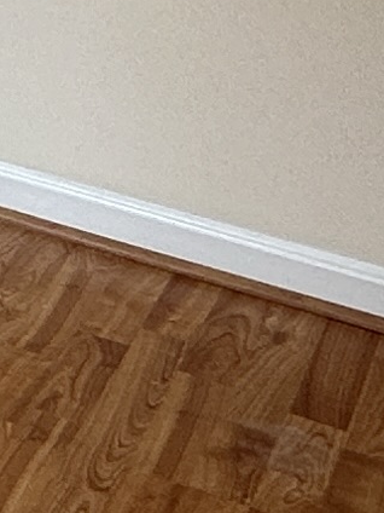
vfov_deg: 14.1
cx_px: -871
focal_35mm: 133
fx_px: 1967
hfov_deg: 8.7
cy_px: -183
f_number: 2.2
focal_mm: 2.22
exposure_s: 1/99
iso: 80
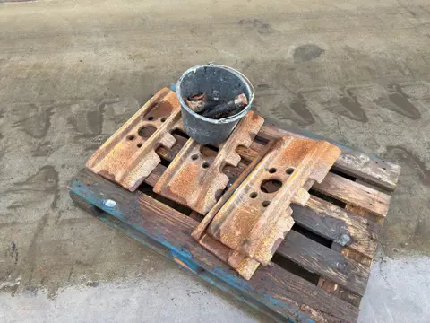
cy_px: 162
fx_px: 298
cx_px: 215
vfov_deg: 56.8
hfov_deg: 71.6
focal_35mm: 24
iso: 50
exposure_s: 1/124
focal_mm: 6.76
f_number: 1.78
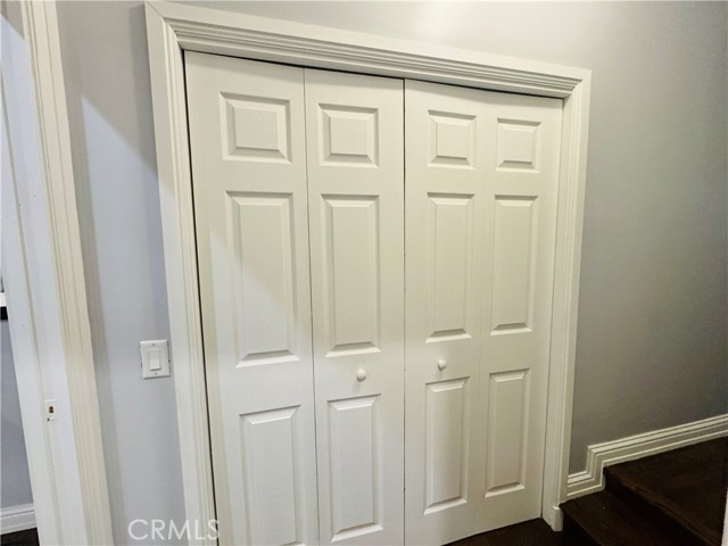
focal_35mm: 14
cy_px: 273
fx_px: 294
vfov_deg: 85.7
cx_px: 364
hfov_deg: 102.1
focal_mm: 2.22
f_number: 2.2
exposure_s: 1/60
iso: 250
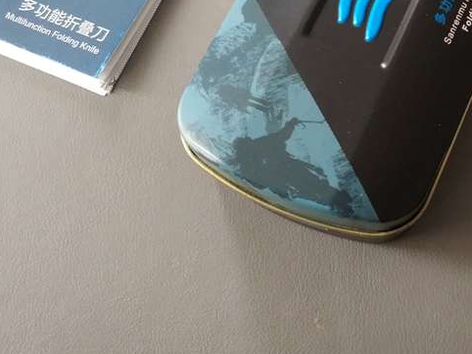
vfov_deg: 21.3
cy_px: 68
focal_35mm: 68
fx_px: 927
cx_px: 442
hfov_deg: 27.4
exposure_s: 1/25
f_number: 2
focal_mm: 4.5
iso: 444
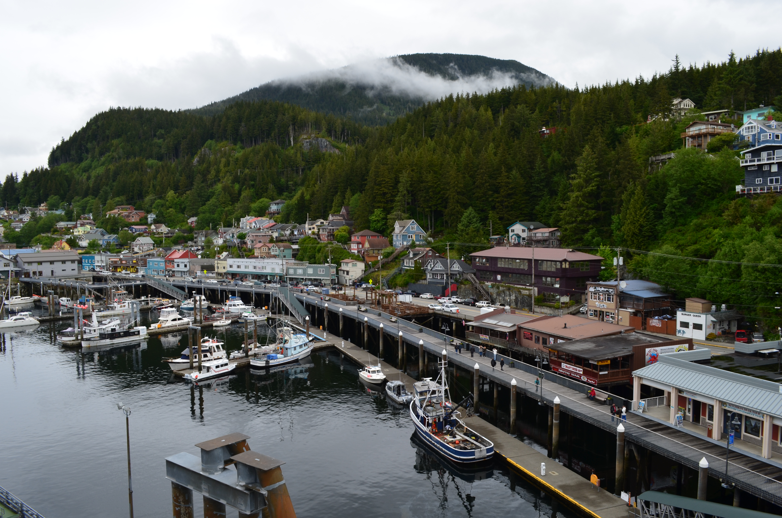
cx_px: 391
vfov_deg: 47.7
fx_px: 585
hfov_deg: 67.5
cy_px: 259
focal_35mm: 27
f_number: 11
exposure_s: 1/100
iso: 200
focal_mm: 18
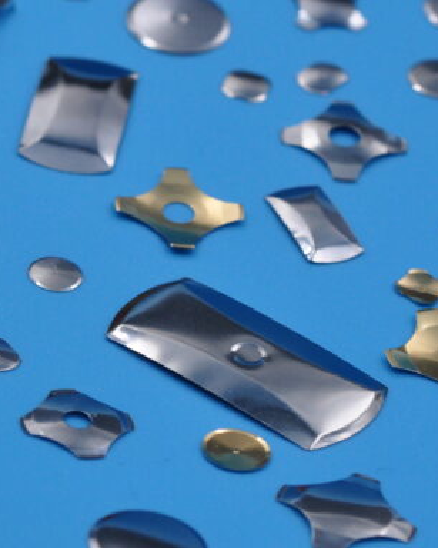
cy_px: 314
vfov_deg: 8.6
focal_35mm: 225
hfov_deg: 6.8
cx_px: -33
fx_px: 3647
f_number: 10
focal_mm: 60
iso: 400
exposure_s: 1/125
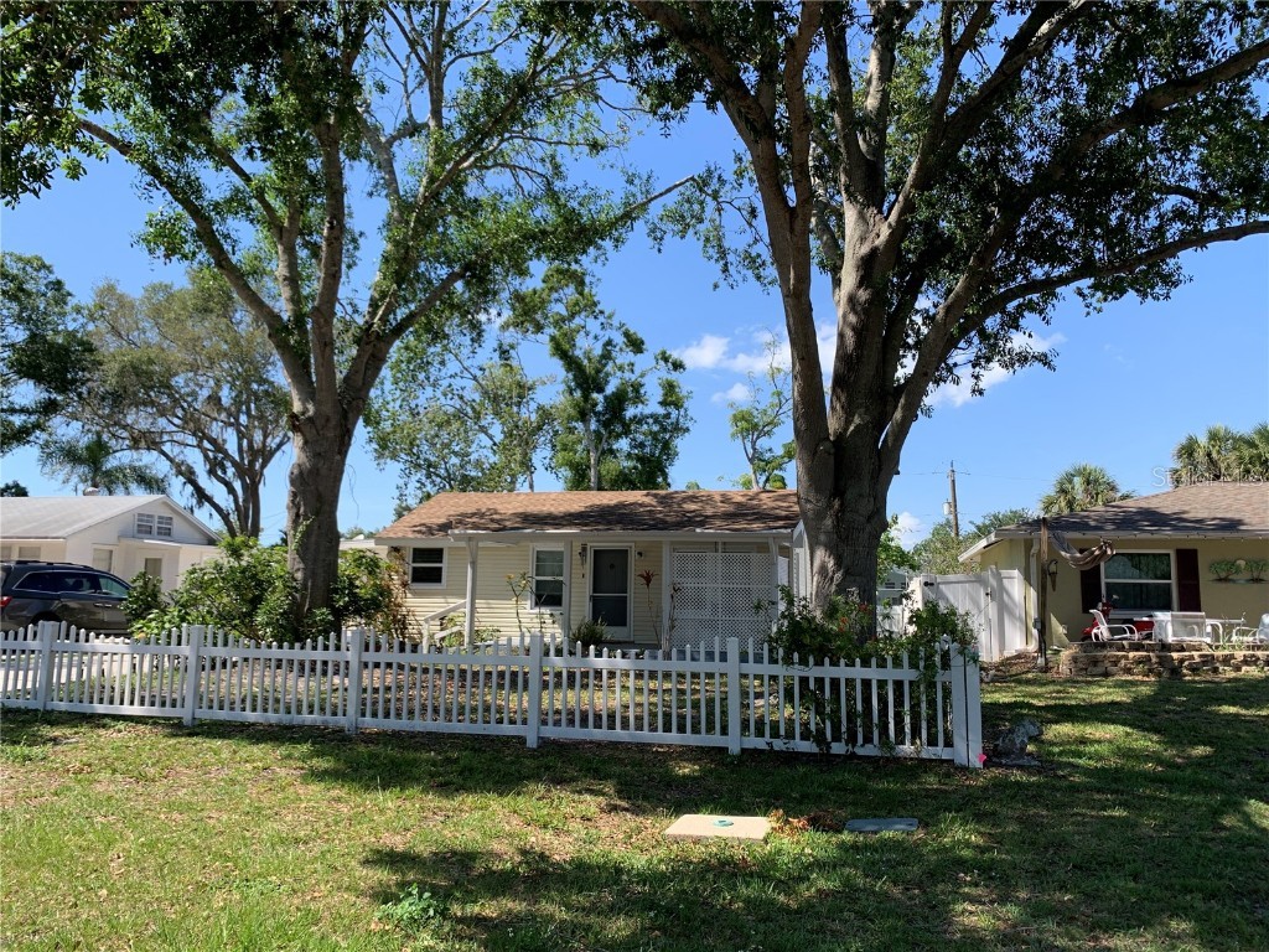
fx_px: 953
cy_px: 476
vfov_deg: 53.1
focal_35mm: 26
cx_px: 634
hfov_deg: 67.3
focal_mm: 4.25
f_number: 1.8
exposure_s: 1/1282
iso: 25
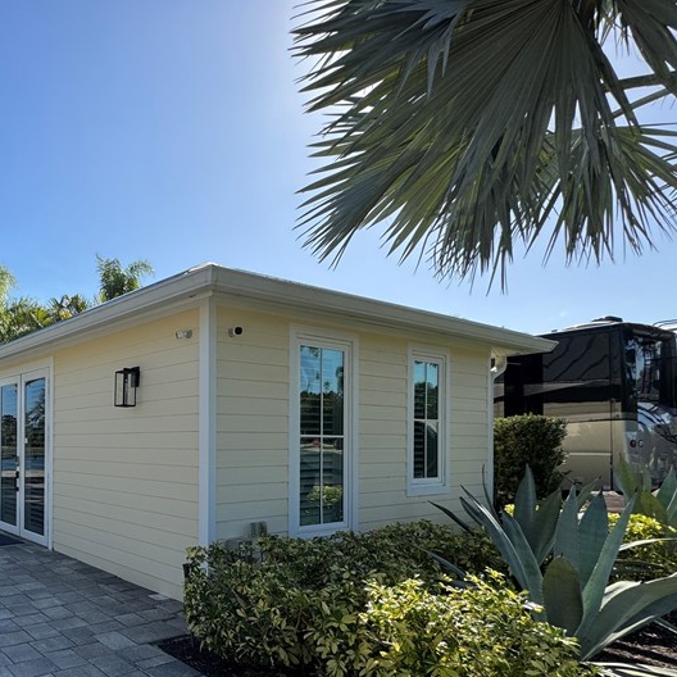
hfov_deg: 55.0
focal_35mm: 24
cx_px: 47
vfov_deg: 63.7
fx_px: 531
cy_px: 439
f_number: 2.2
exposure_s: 1/1449
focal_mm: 2.22
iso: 50
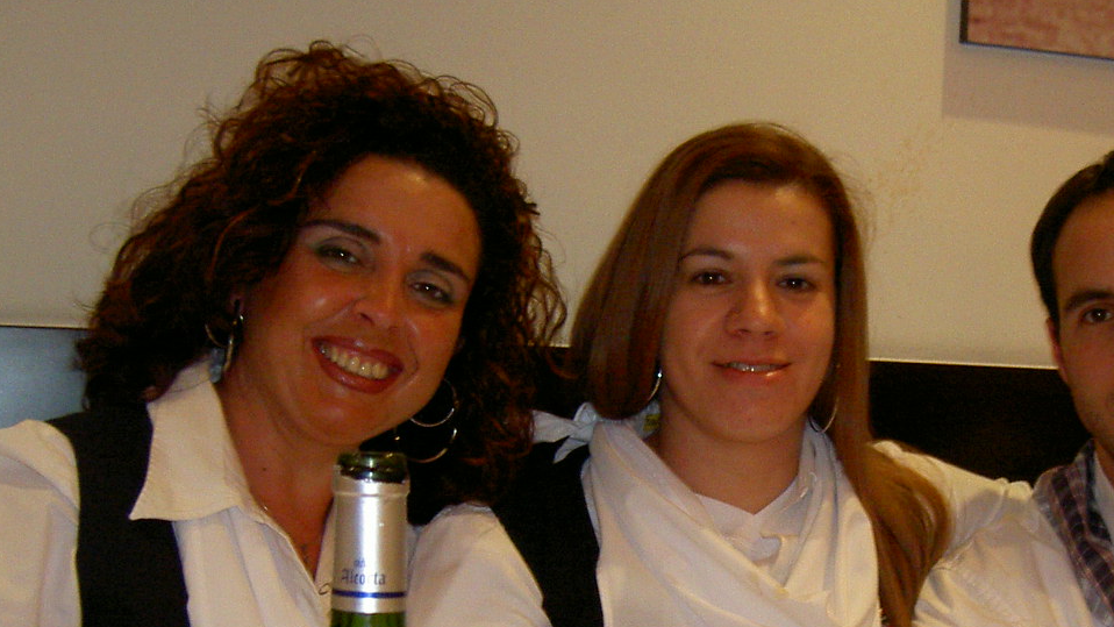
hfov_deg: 29.6
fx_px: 2097
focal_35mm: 71
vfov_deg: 16.7
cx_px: 733
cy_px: 589
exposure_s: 1/59.5
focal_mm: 8
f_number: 2.8
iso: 100
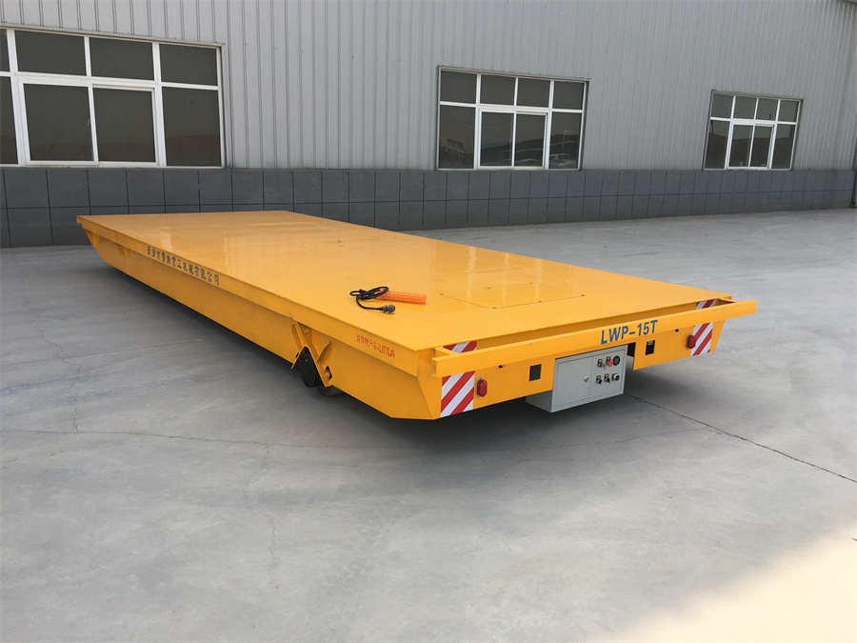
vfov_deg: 48.2
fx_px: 718
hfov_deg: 61.7
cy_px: 322
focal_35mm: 29
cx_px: 428
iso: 25
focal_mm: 4.15
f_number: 2.2
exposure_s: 1/801
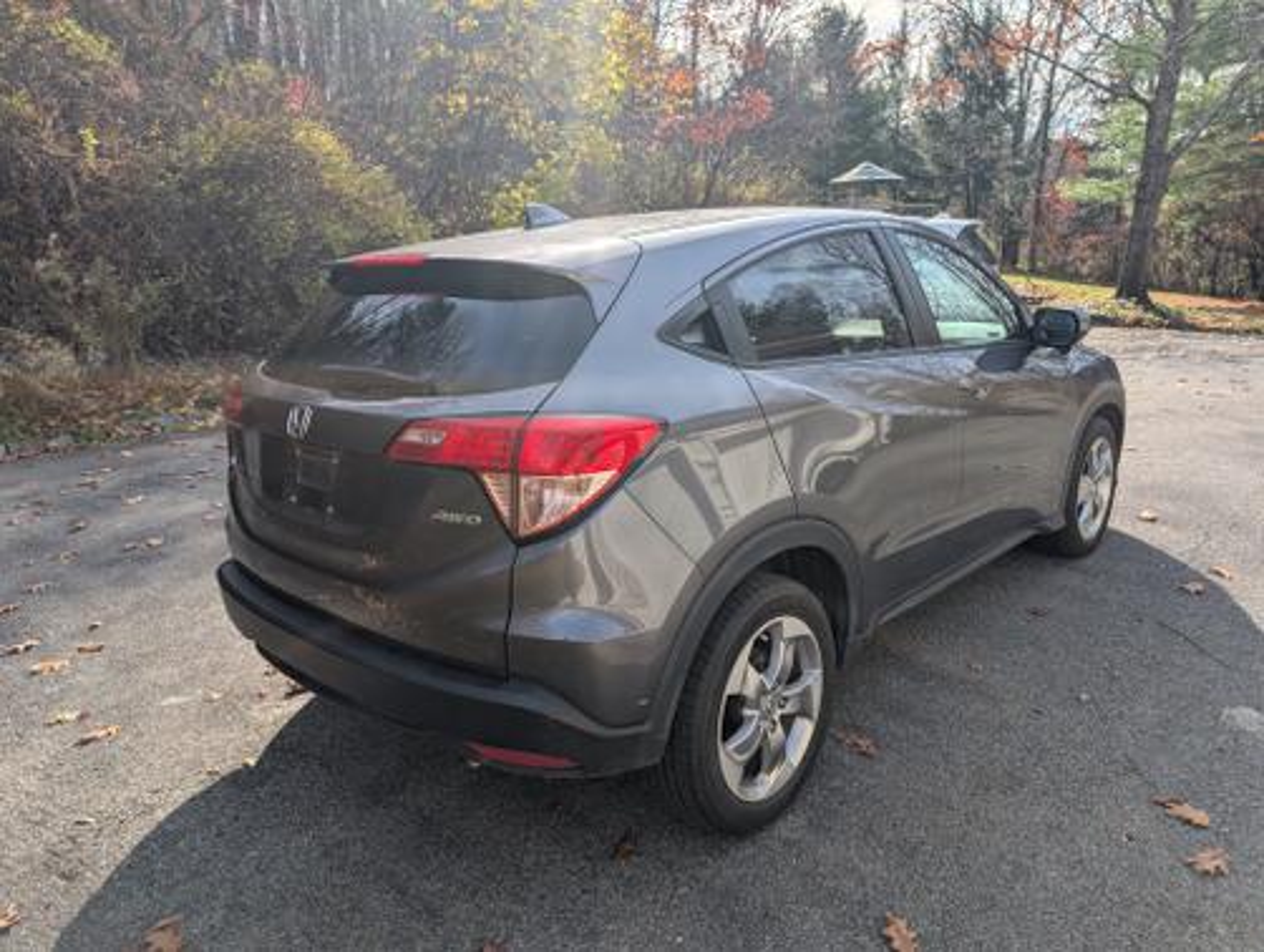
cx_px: 632
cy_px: 476
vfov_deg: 56.9
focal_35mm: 24
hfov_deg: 71.5
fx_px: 878
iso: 21
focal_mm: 6.9
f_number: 1.68
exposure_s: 1/5291
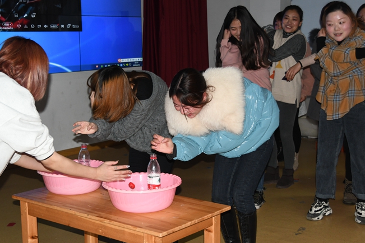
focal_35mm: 59
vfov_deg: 23.0
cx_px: 162
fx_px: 598
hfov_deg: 33.9
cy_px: 116
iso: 1000
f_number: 4
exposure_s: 1/250
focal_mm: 32
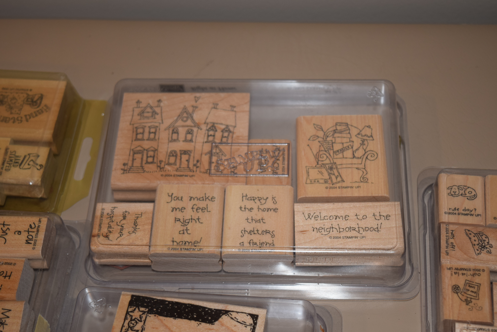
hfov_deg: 29.2
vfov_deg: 19.8
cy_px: 166
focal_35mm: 69
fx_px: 953
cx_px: 248
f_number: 5
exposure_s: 1/60
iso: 500
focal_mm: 46
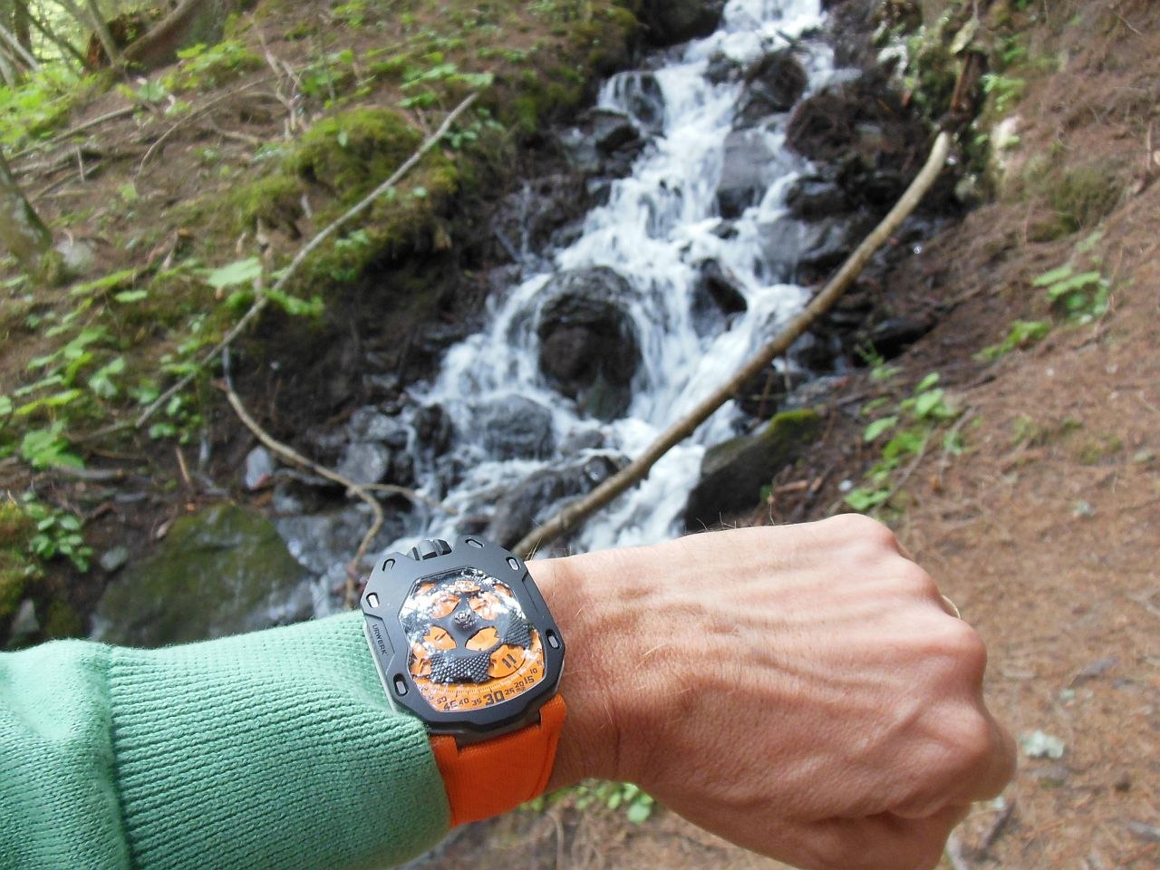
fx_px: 838
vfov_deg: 54.9
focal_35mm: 25
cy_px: 435
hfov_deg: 69.4
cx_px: 580
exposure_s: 1/30
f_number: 3.2
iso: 320
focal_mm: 4.5
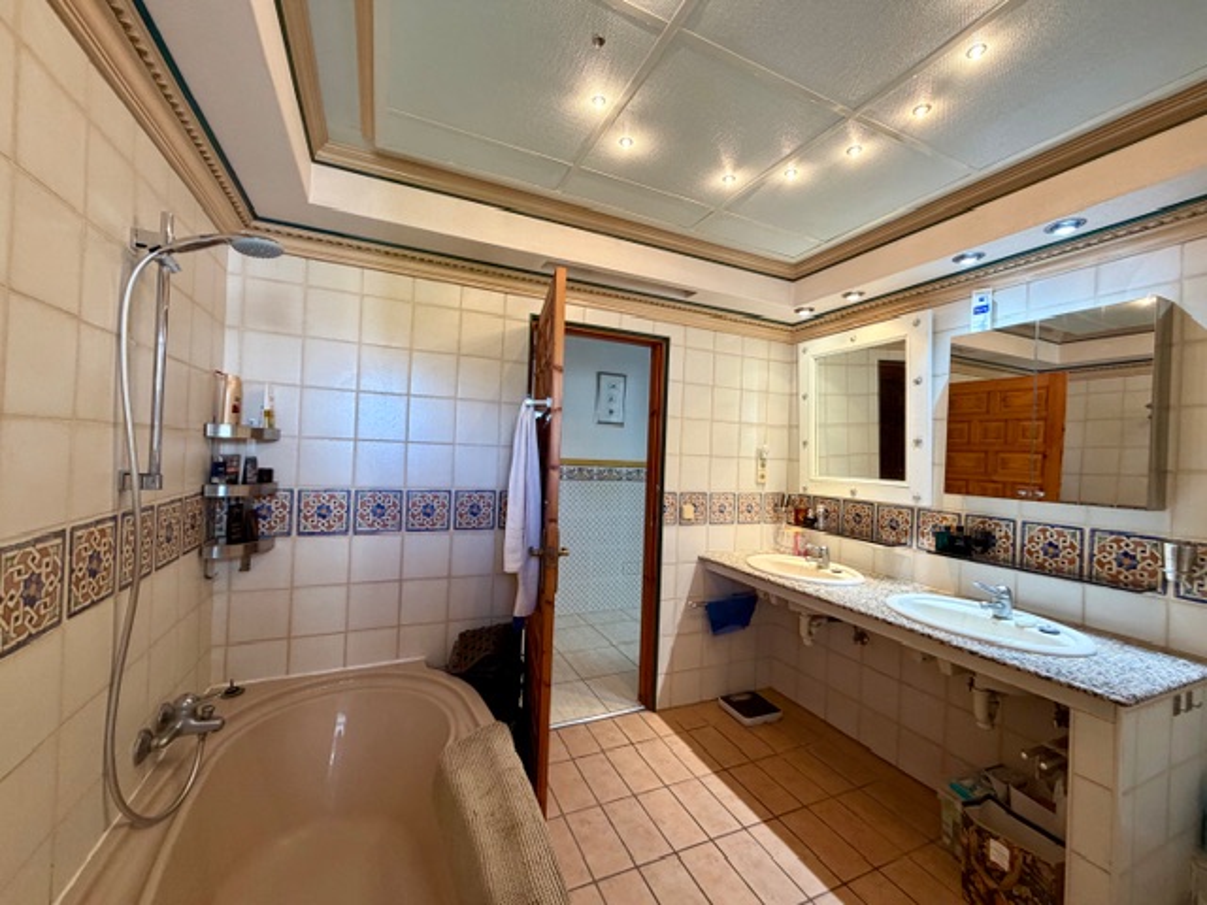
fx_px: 488
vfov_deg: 85.7
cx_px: 604
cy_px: 452
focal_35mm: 14
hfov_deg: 102.1
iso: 200
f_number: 2.2
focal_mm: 2.22
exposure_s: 1/50
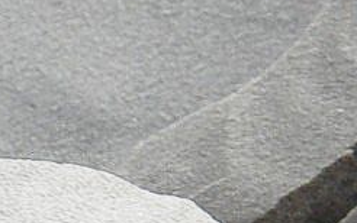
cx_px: -617
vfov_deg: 1.3
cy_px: 498
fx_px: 9792
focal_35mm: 1006
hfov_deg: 2.1
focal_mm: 37.7
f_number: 5.6
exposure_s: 1/400
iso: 100
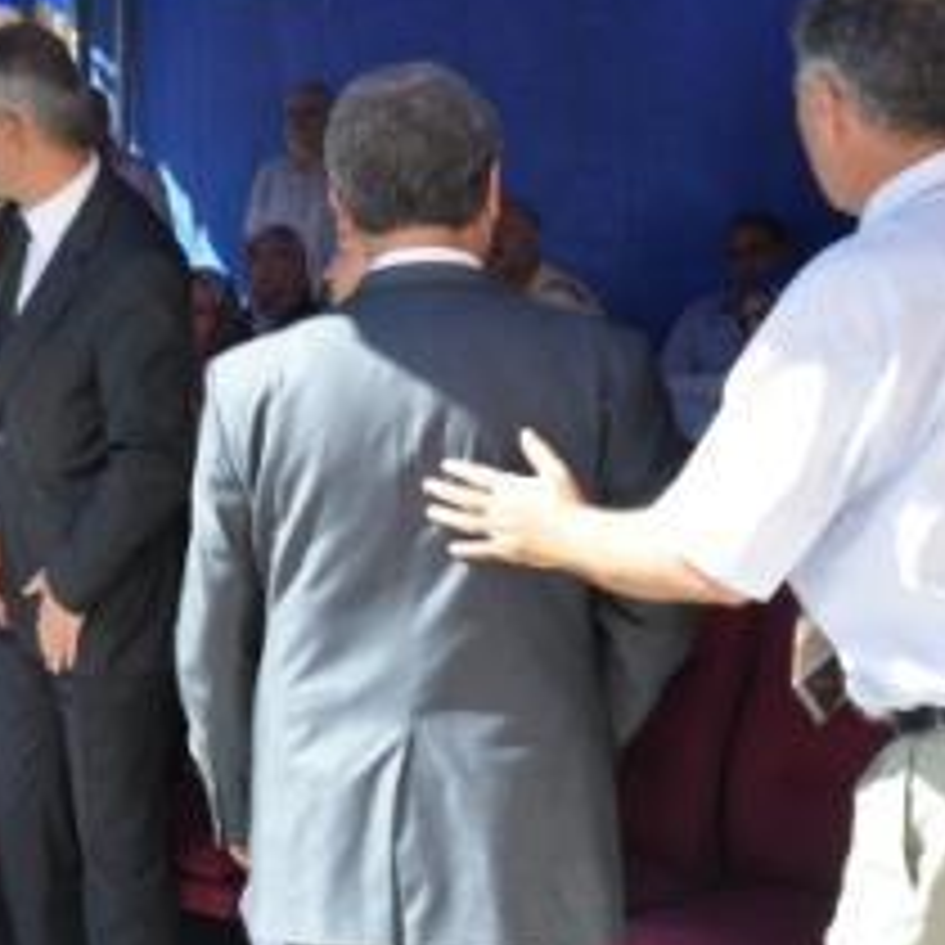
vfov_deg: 15.3
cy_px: 338
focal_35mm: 114
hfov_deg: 15.0
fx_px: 3521
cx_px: -36
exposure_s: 1/80
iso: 200
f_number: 9
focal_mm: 42
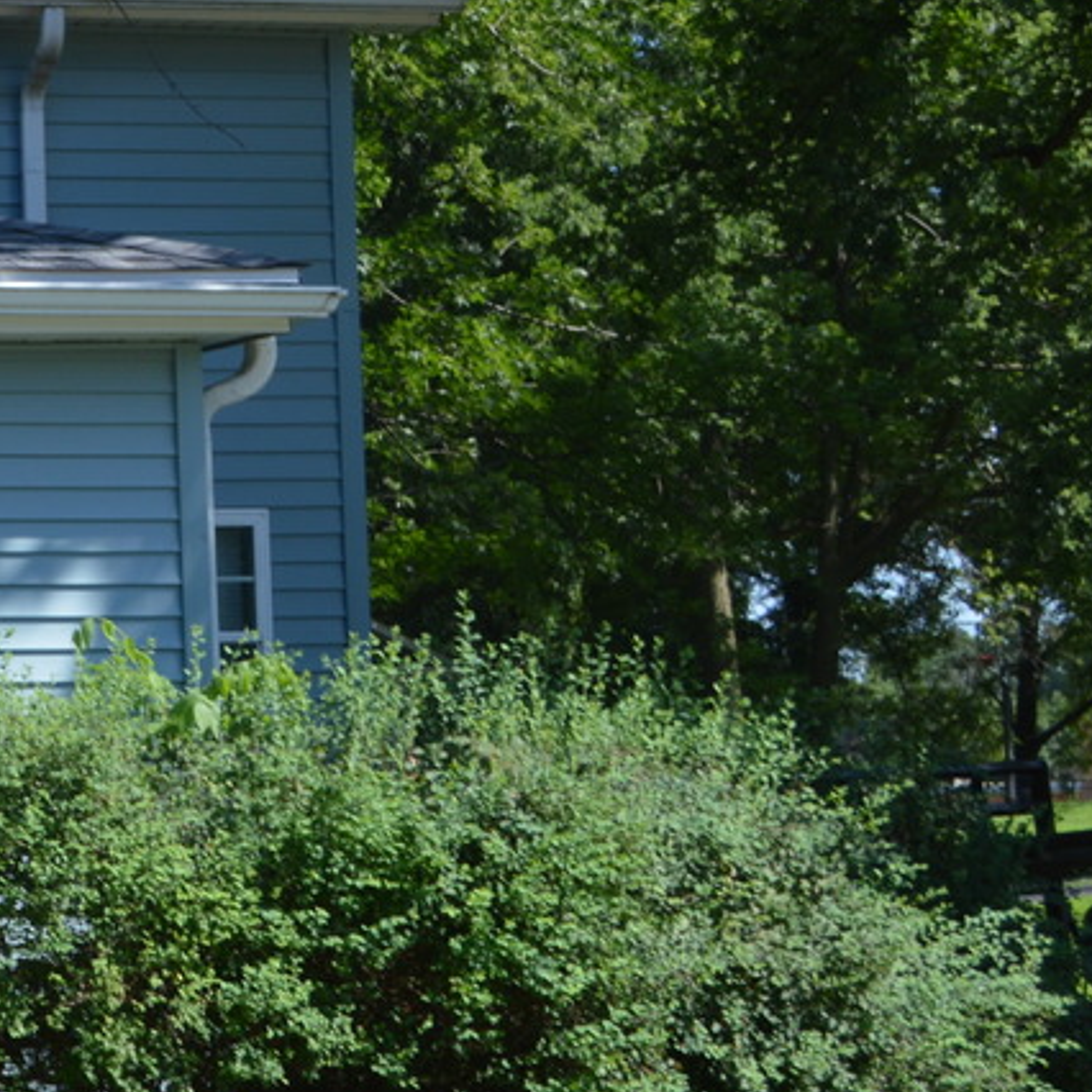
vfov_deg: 12.8
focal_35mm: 136
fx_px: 4854
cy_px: 628
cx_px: -936
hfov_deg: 11.8
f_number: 6.3
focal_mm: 28
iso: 100
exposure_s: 1/160
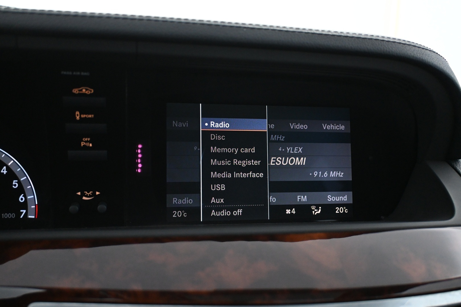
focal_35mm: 34
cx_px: 230
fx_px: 442
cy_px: 154
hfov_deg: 55.1
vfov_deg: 38.4
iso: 3200
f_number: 4.2
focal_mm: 23
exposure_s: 1/40
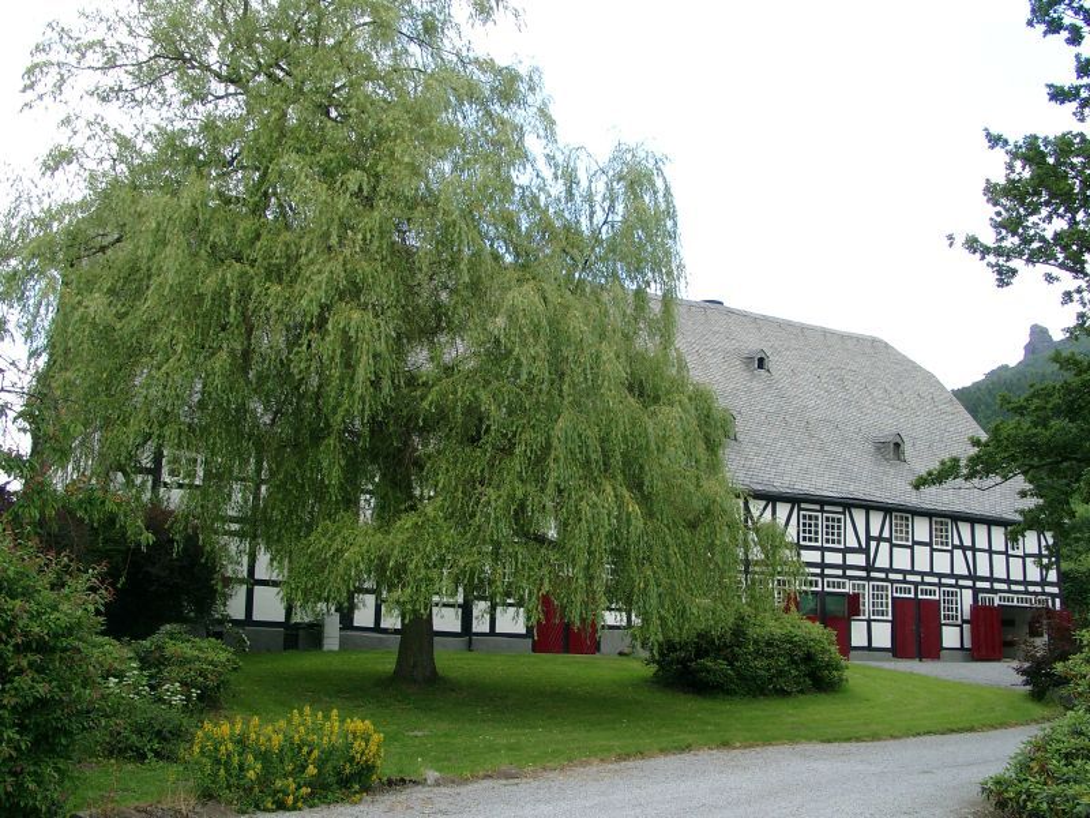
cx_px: 545
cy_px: 409
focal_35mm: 38
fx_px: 1197
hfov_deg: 49.0
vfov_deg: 37.7
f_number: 4
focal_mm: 8.02
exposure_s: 1/147
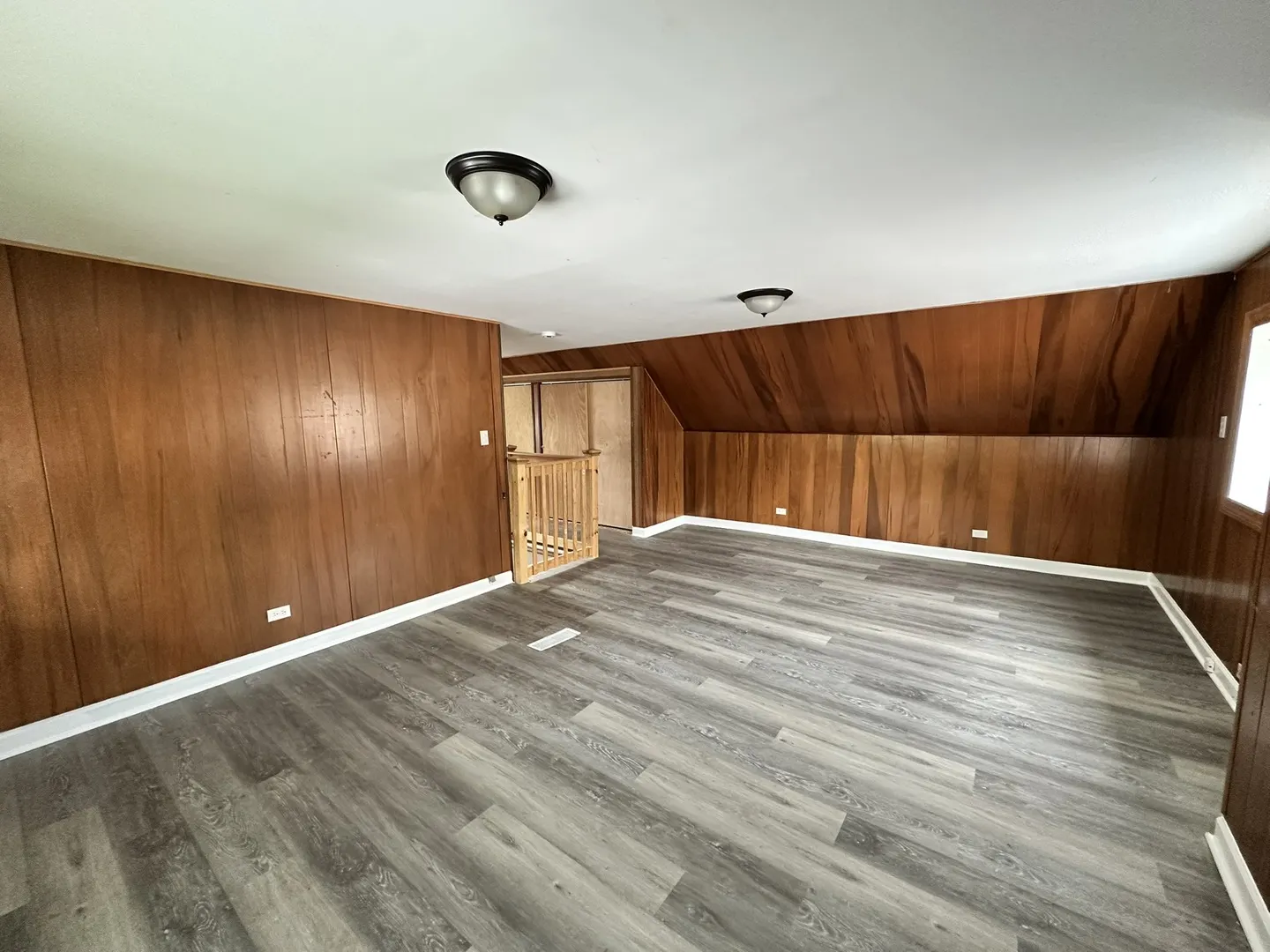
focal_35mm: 14
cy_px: 476
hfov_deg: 102.1
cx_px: 635
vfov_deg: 85.7
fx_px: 514
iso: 320
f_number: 2.2
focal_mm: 2.22
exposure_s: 1/60
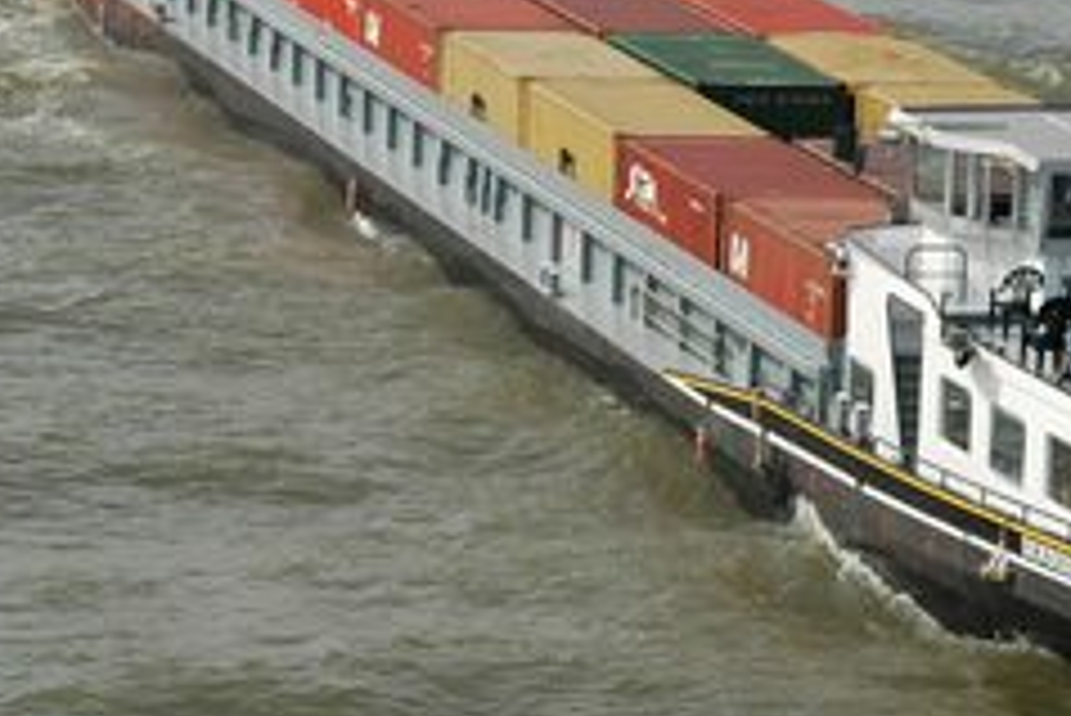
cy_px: 169
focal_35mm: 243
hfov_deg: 8.4
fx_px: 7233
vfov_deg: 5.7
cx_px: 929
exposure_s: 1/400
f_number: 11
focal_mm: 78
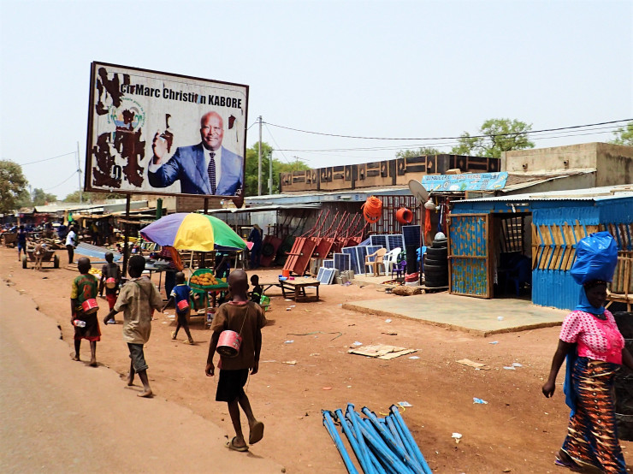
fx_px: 457
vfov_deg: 54.8
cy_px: 237
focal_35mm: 25
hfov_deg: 69.4
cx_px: 316
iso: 100
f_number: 8
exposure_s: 1/400
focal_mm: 4.5
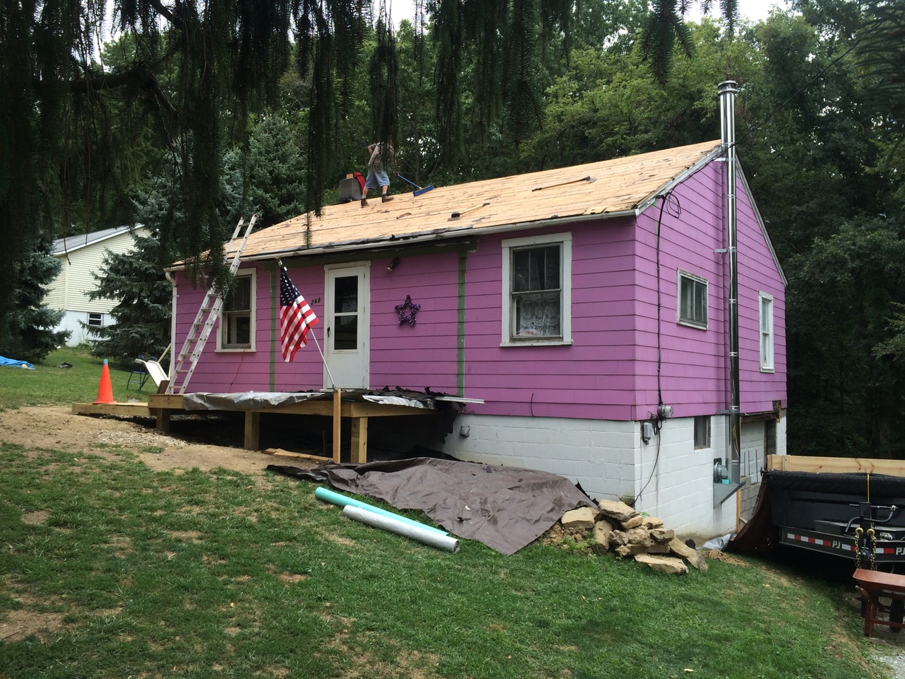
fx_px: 758
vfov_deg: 48.2
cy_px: 340
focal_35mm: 29
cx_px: 452
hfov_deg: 61.7
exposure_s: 1/604
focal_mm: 4.15
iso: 32
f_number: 2.2
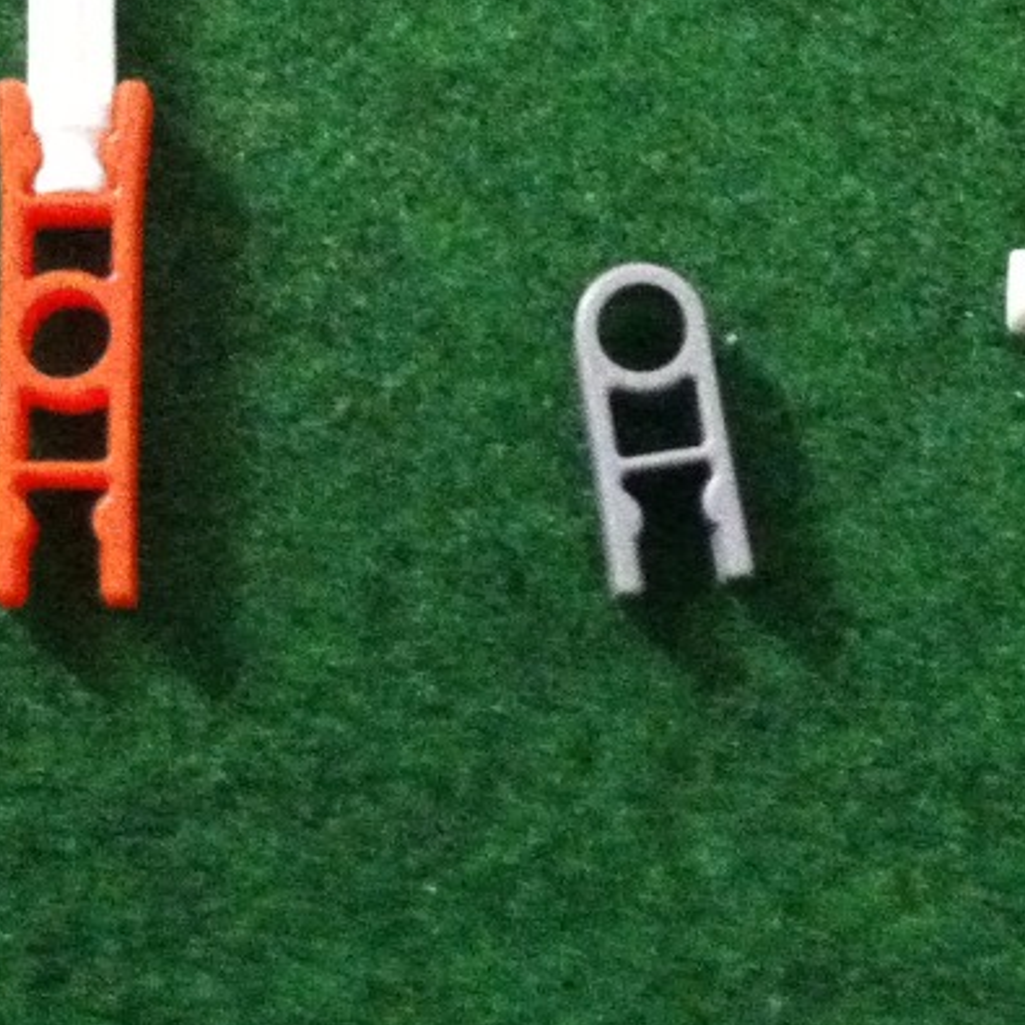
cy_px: 363
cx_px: 554
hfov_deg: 15.4
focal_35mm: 113
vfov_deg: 15.4
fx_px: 3786
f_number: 2.8
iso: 1000
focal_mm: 3.85
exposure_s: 1/15
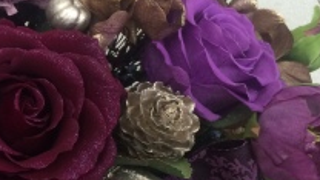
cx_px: -34
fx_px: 645
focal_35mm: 76
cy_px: 58
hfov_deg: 25.7
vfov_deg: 15.9
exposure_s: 1/30
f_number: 2.2
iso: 64
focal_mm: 4.15
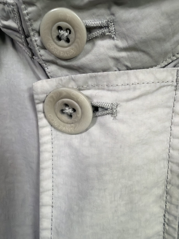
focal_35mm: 24
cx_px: 90
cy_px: 120
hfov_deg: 56.8
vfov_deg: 71.6
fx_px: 165
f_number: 2.2
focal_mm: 2.22
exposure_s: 1/84
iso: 250
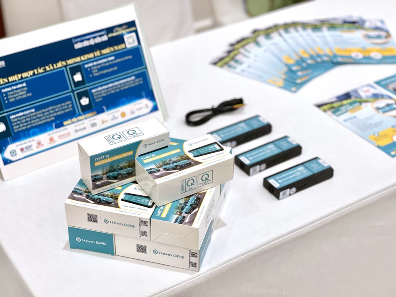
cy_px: 148
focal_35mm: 64
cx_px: 198
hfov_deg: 30.3
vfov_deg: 22.9
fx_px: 732
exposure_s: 1/33
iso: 125
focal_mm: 7.5
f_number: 2.2
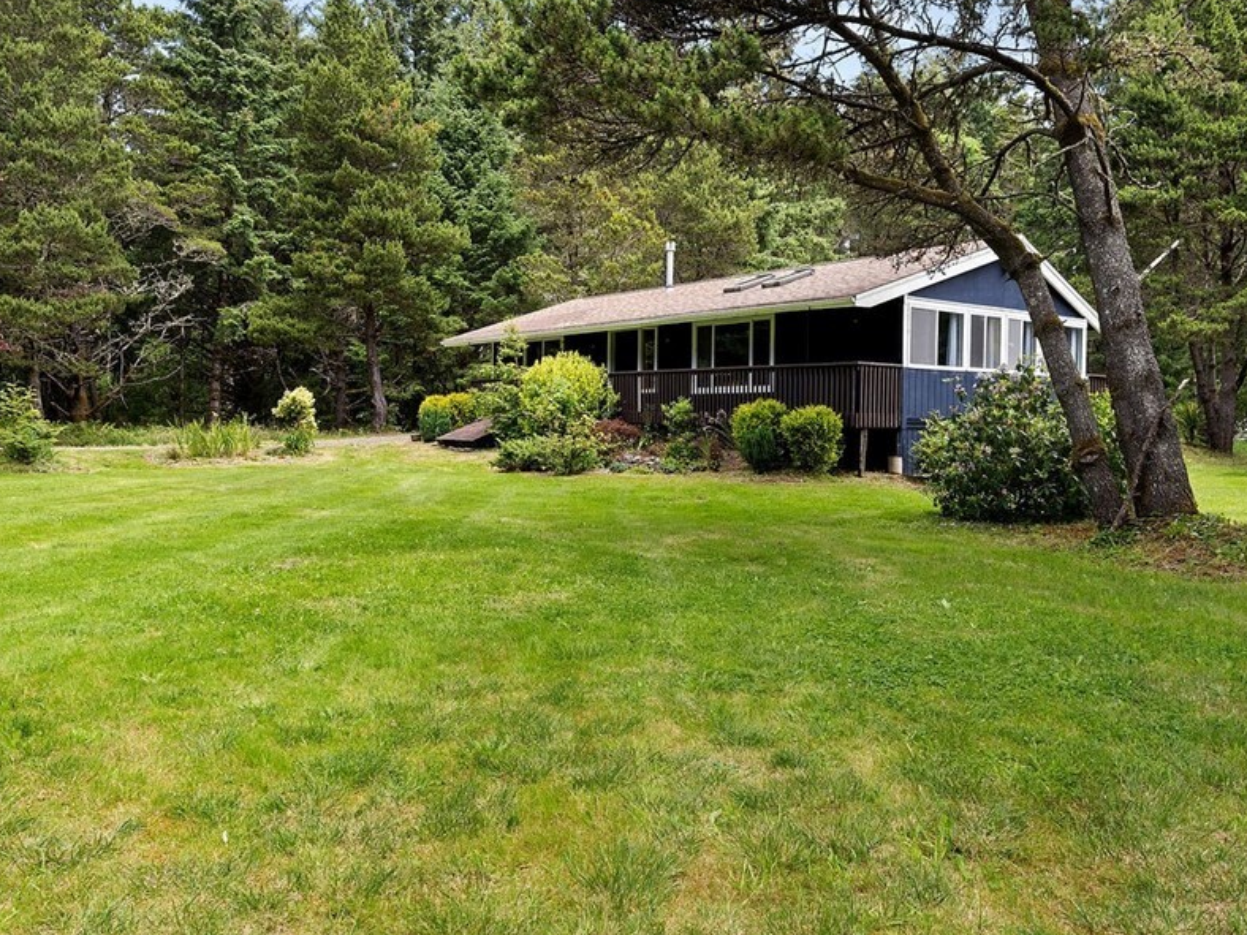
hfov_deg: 61.7
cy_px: 466
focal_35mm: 29
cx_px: 634
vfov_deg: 48.2
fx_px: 1045
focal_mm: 14
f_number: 5
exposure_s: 1/250
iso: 200
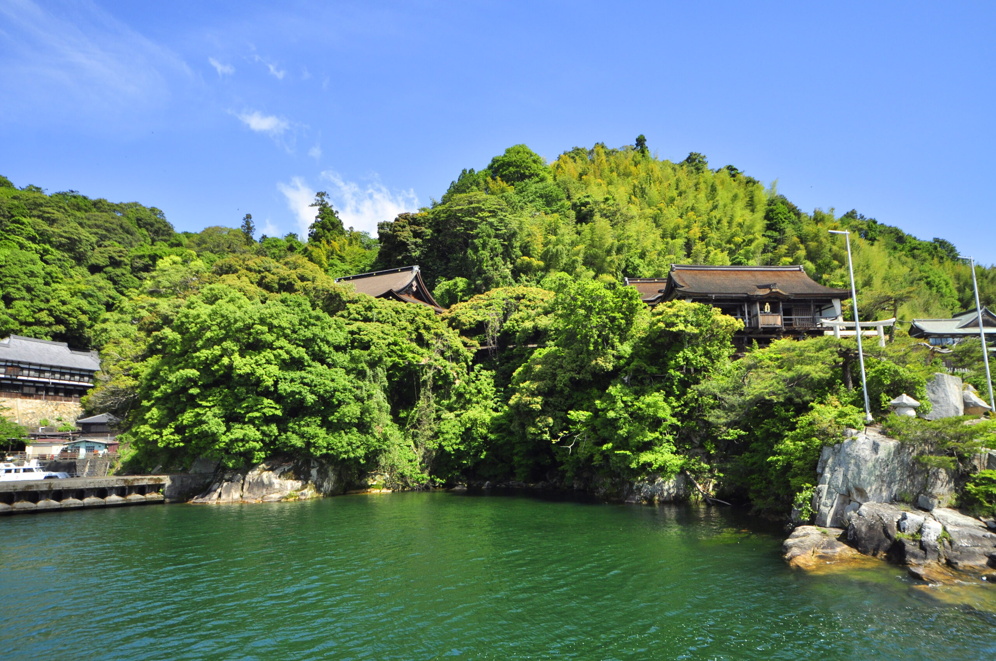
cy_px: 330
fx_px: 663
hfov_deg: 73.8
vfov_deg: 53.0
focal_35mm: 24
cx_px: 498
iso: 320
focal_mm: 16
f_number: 5.6
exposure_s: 1/1000
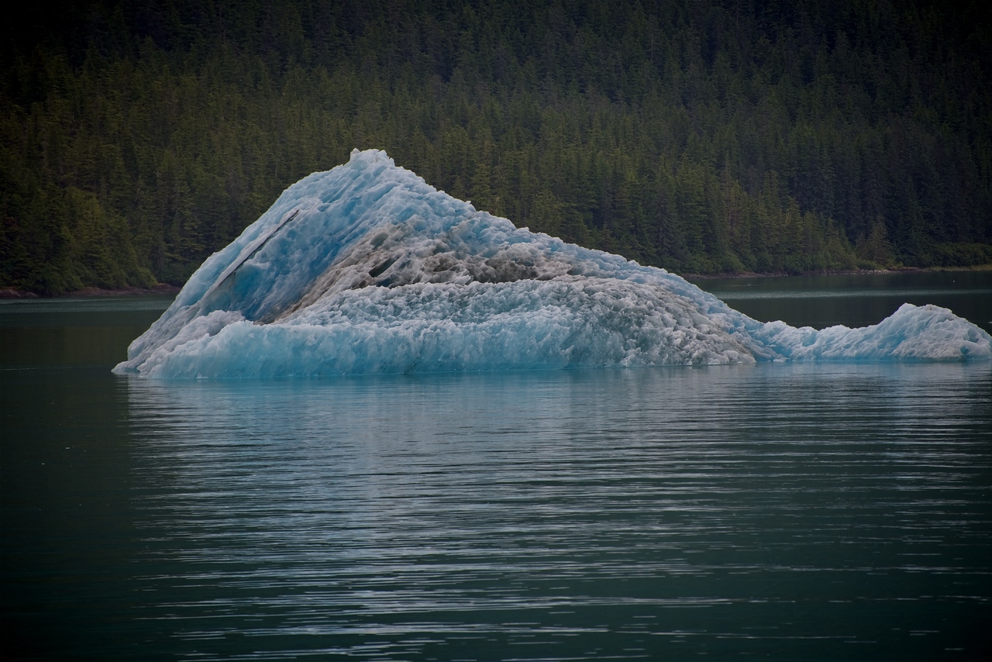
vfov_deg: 5.7
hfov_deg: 8.6
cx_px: 496
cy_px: 331
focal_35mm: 240
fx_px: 6614
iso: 140
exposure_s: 1/500
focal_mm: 240
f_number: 5.6
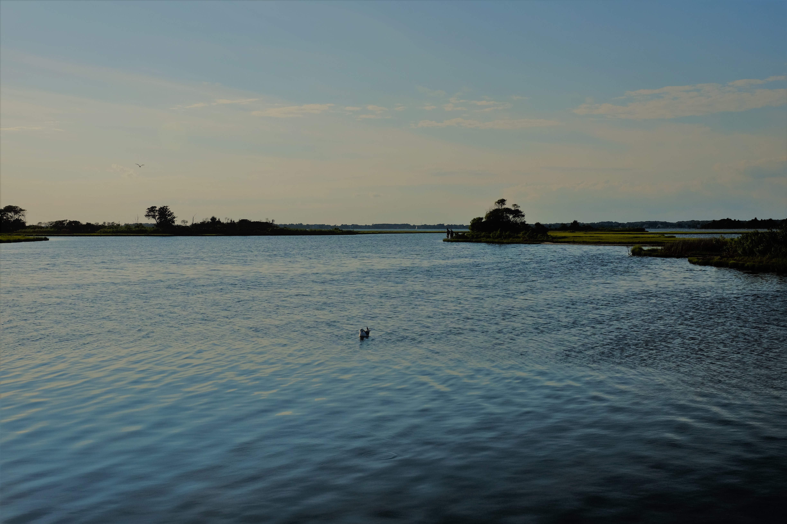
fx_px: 874
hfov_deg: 48.5
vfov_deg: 33.4
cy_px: 262
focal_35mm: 40
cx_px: 394
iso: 200
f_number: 13
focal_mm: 26.5
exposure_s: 1/500
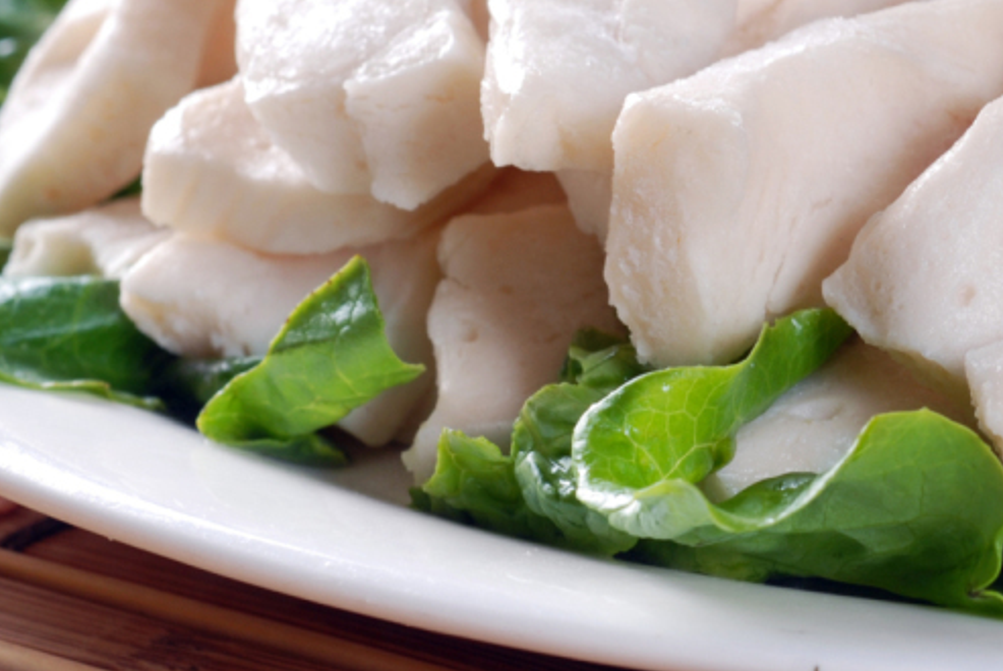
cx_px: 887
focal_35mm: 187
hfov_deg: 10.9
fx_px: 5216
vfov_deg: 7.4
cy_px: 170
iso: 100
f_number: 10
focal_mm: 60
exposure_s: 1/160
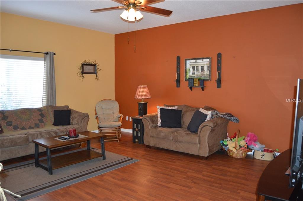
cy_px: 100
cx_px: 152
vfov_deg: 47.8
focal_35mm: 27
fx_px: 227
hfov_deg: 67.4
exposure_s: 1/60
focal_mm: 18
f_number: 3.5
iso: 800
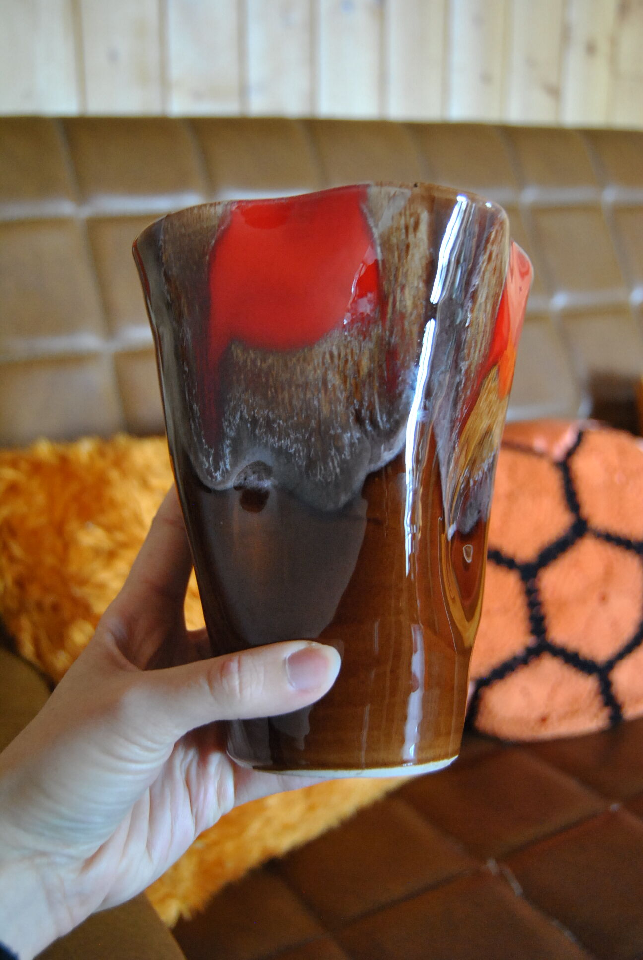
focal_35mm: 36
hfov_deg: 37.0
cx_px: 322
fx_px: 962
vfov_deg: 53.1
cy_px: 480
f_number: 3.8
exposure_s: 1/30
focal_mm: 24
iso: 1000
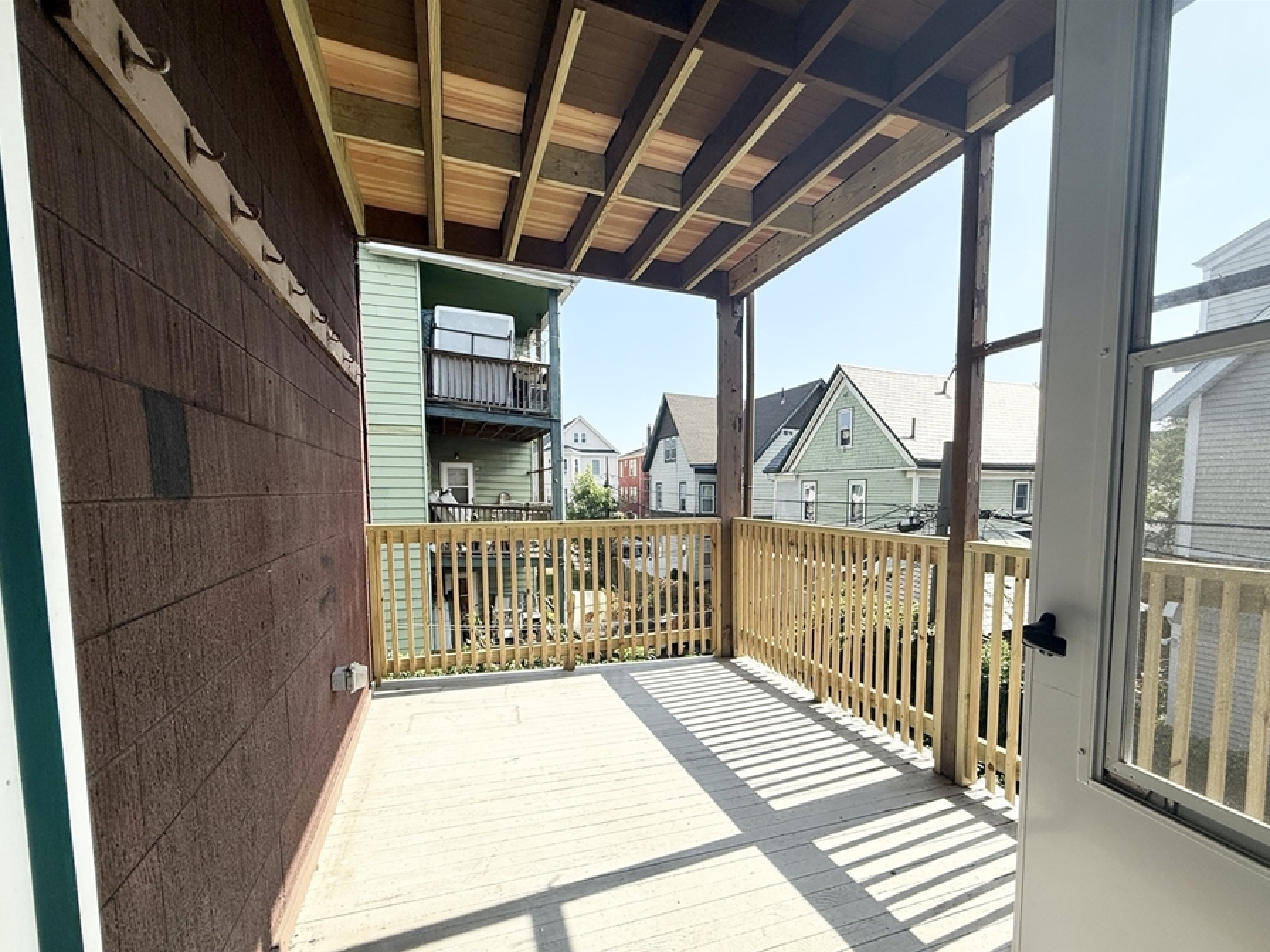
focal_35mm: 16
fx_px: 587
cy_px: 543
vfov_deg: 77.7
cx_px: 685
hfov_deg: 94.3
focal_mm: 2.22
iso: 50
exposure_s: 1/1698
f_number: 2.2
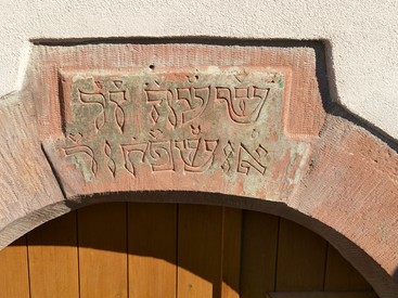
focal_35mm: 77
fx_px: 885
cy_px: 148
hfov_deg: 25.3
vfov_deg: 19.1
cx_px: 193
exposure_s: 1/320
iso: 200
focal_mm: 70
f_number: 8
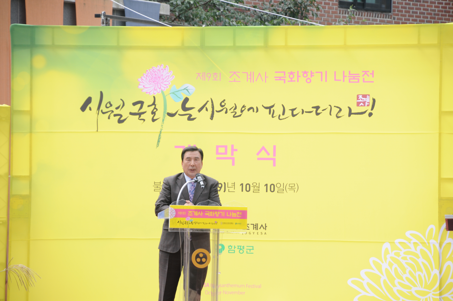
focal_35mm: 218
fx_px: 2734
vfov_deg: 6.3
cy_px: 150
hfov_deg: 9.5
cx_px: 226
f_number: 6.3
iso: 200
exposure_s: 1/160
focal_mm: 145
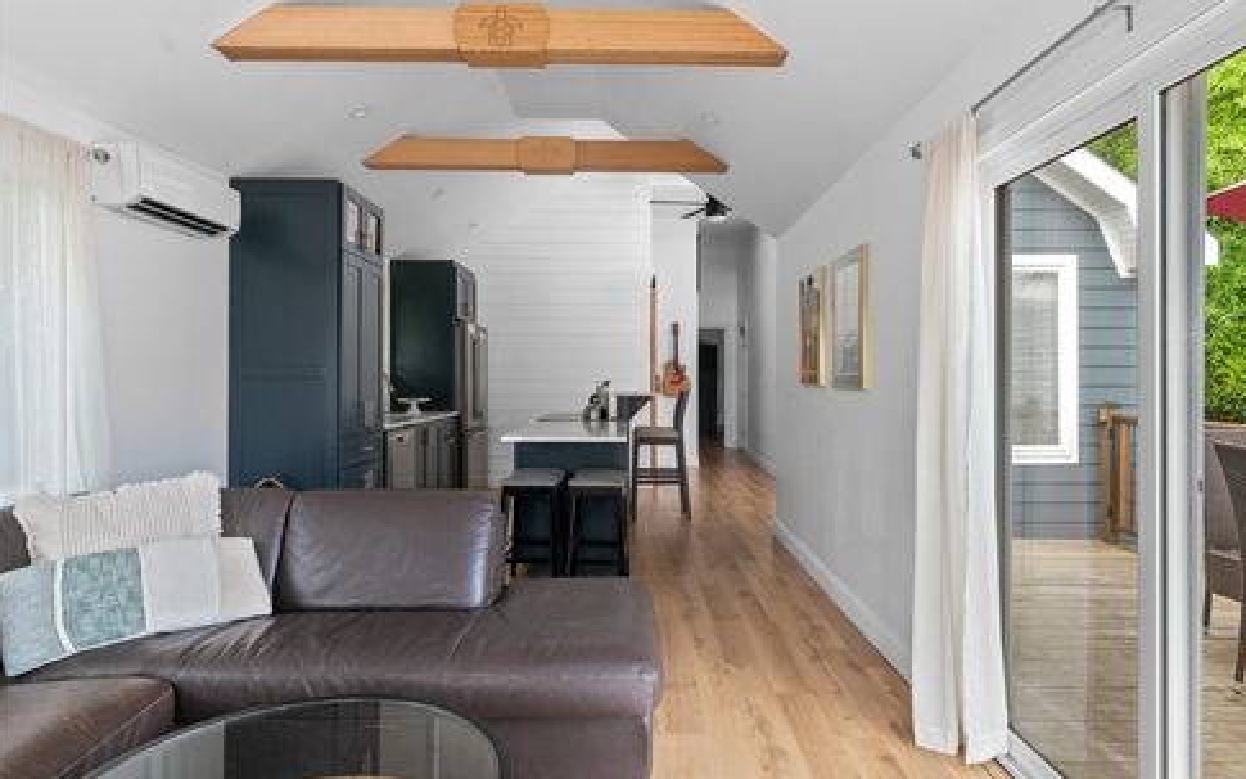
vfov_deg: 57.2
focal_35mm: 21
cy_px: 364
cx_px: 637
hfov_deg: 82.3
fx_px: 713
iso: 320
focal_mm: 20
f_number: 7.1
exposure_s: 1/60
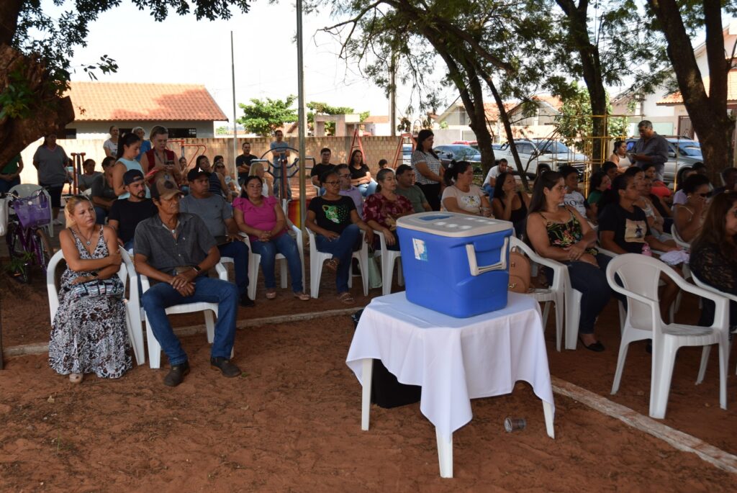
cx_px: 368
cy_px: 246
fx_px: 768
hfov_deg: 51.2
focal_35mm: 38
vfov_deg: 35.6
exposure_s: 1/125
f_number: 5.6
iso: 100
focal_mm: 25
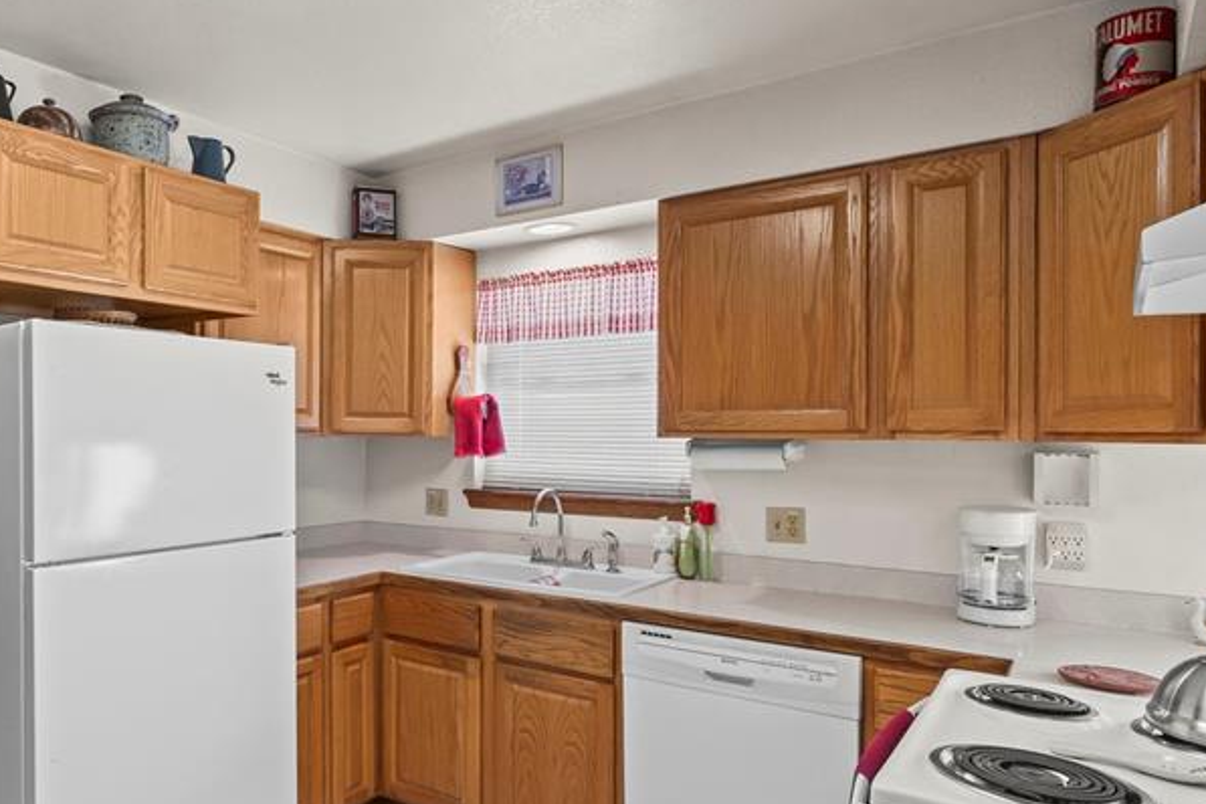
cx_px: 358
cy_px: 436
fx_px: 856
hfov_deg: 67.4
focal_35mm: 26
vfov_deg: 50.3
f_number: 10
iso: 500
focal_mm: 14.9
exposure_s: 1/2.5
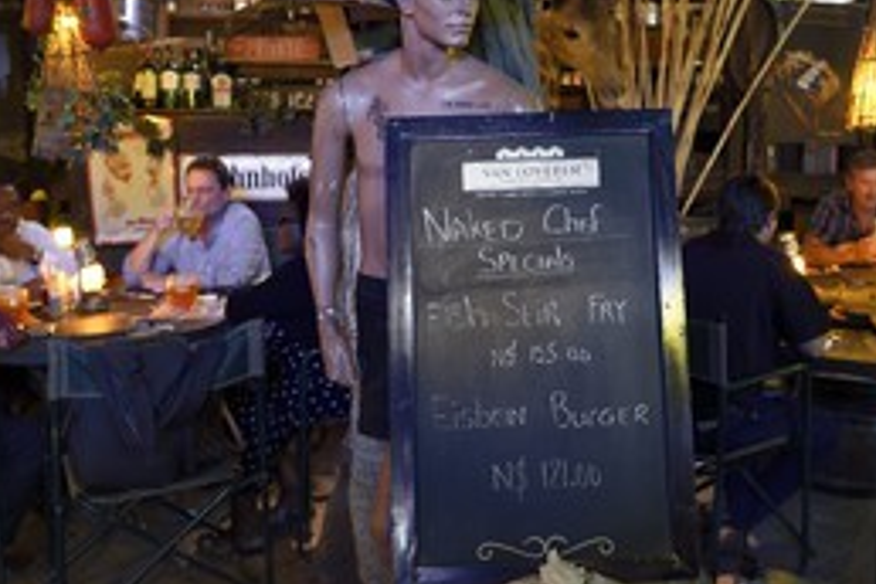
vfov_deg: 30.3
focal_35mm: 44
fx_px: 1071
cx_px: 533
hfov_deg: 44.2
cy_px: 197
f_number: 3.5
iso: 1600
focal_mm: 27
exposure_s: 1/15
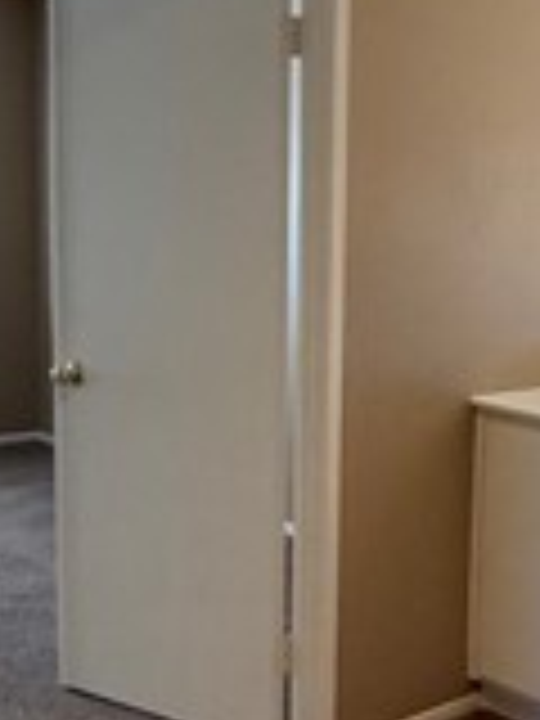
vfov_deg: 34.3
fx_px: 1165
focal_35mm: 56
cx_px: 558
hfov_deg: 24.7
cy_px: 369
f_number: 2.2
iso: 250
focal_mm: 2.22
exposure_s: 1/120
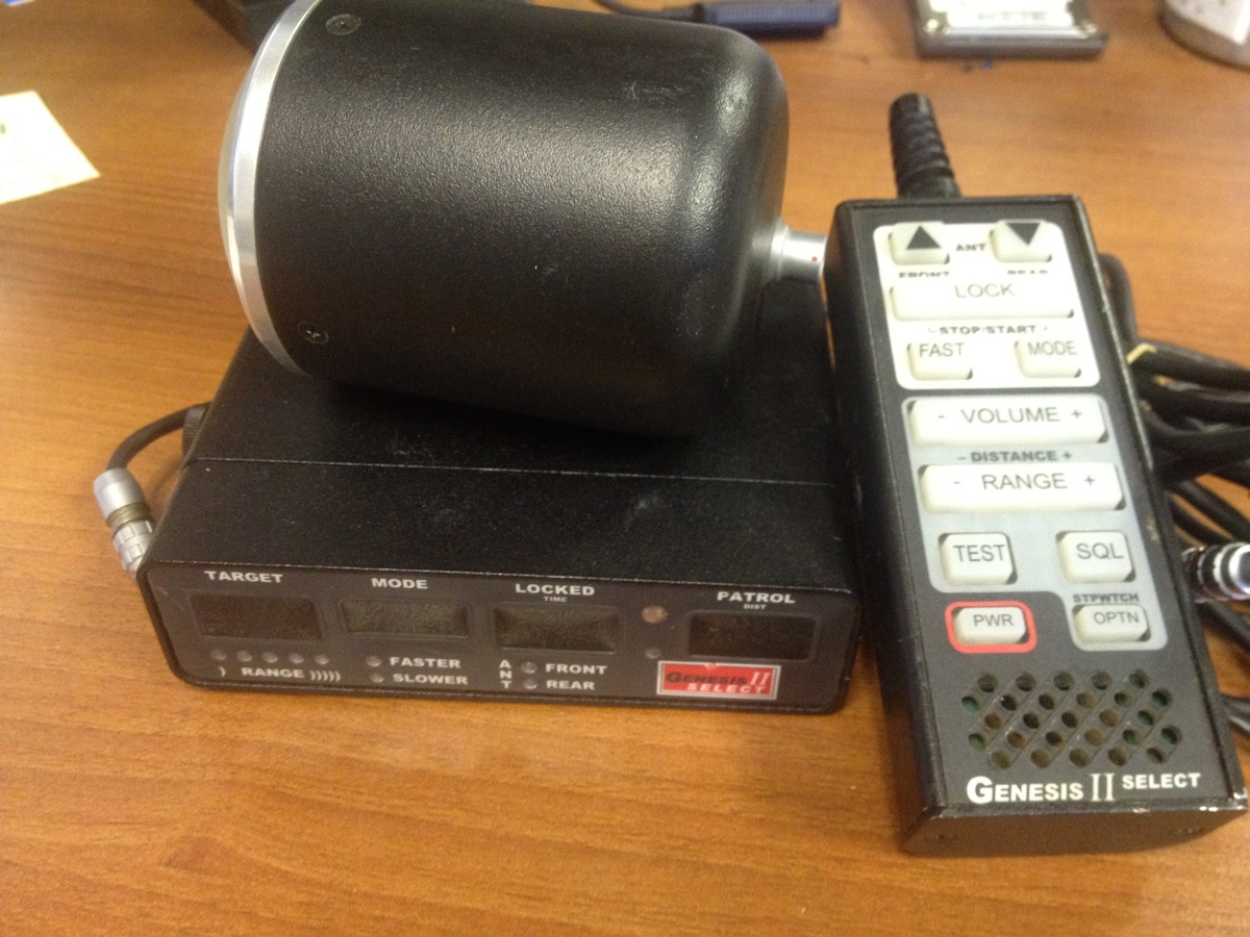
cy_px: 468
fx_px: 1264
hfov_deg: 52.6
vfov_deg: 40.7
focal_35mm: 35
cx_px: 625
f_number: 2.4
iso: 400
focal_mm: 4.28
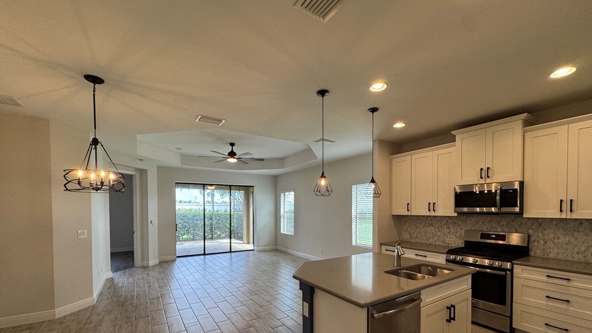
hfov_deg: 99.4
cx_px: 298
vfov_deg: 65.8
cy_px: 214
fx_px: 251
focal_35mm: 16
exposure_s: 1/120
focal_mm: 2.22
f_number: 2.2
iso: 125
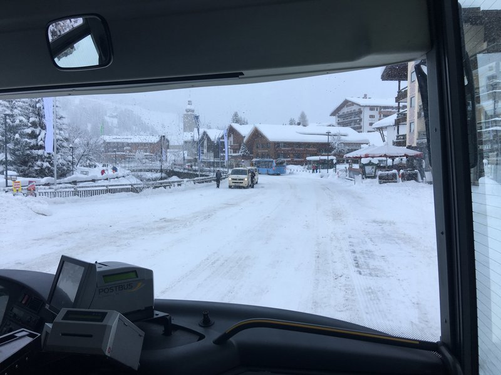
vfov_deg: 48.2
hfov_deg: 61.7
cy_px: 188
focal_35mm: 29
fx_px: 420
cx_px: 250
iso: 25
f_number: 2.2
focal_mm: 4.15
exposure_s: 1/257
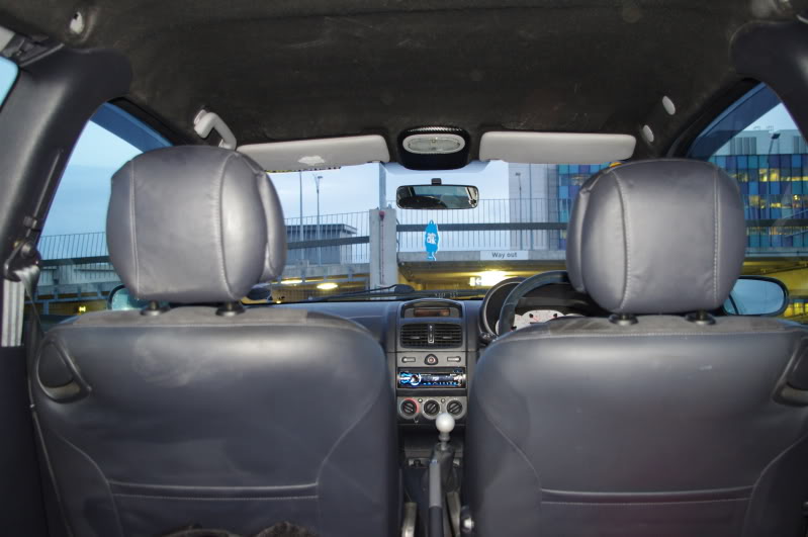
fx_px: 695
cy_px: 268
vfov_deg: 42.2
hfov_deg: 60.3
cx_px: 404
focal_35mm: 31
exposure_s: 1/13
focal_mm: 21.2
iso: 800
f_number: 4
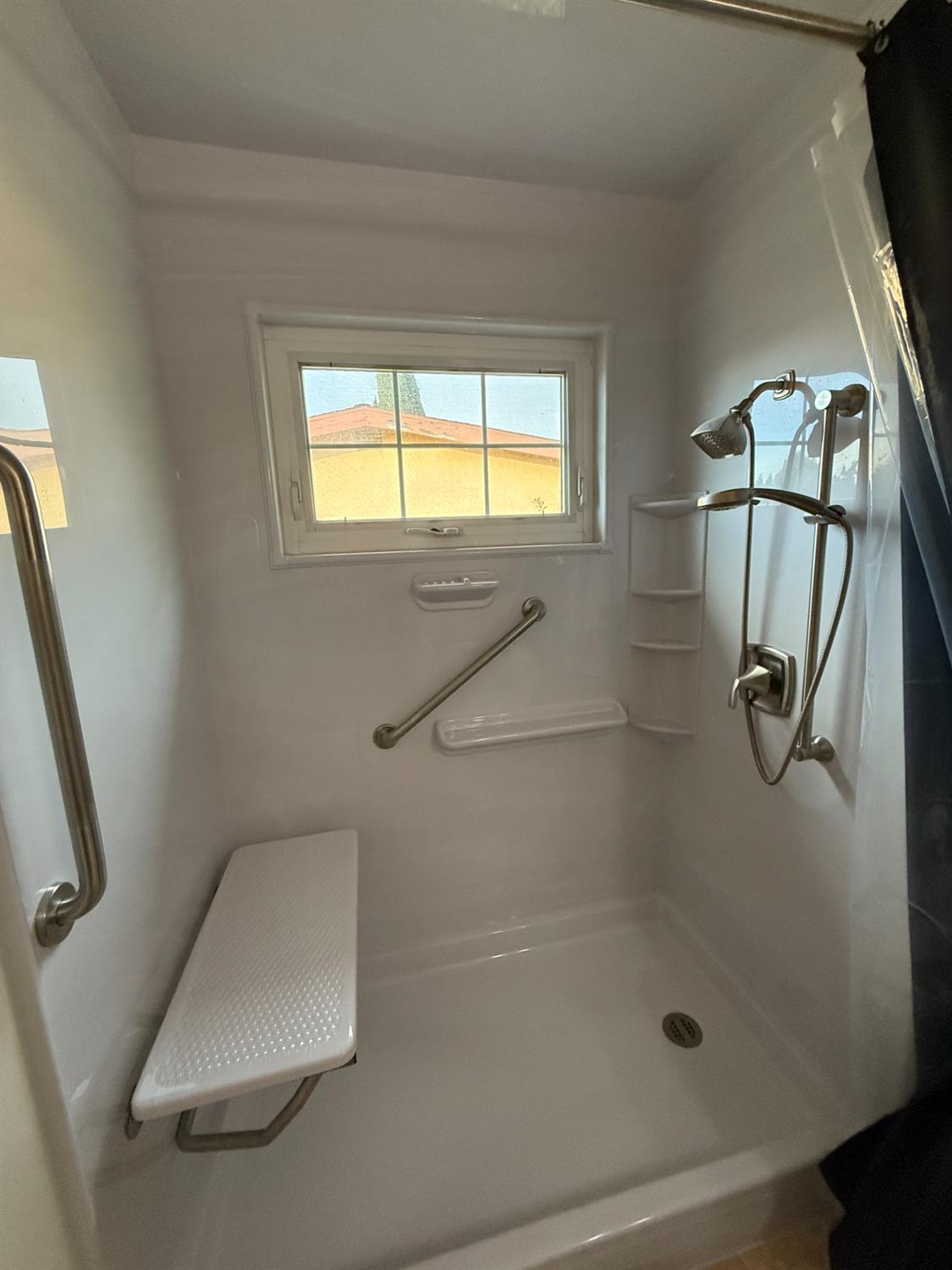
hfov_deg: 85.7
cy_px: 635
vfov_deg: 102.1
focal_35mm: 14
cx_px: 476
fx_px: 513
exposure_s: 1/120
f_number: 2.2
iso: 400
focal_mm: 2.22
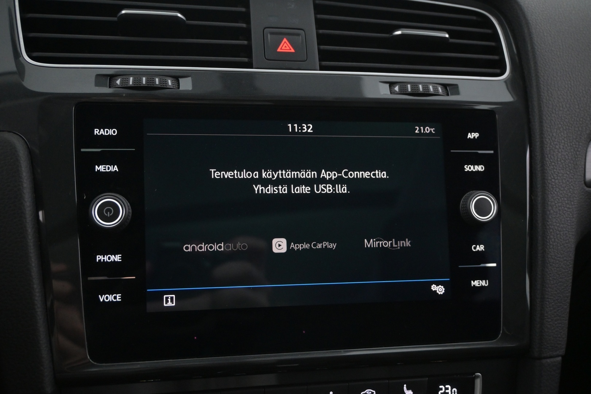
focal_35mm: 34
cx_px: 296
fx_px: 566
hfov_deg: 55.1
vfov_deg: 38.4
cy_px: 197
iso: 2800
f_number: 4.2
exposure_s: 1/40
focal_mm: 23
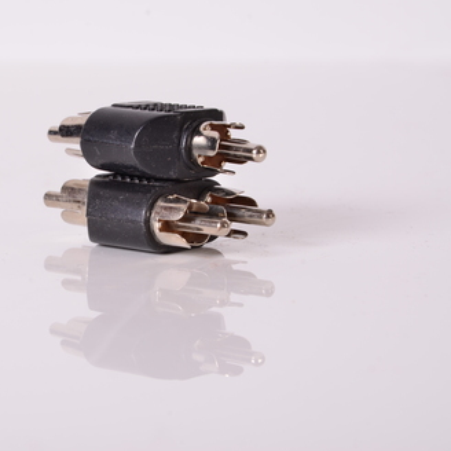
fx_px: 3002
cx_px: 124
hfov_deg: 8.6
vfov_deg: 8.6
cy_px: 225
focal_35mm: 204
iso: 100
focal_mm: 105
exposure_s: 1/200
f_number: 14
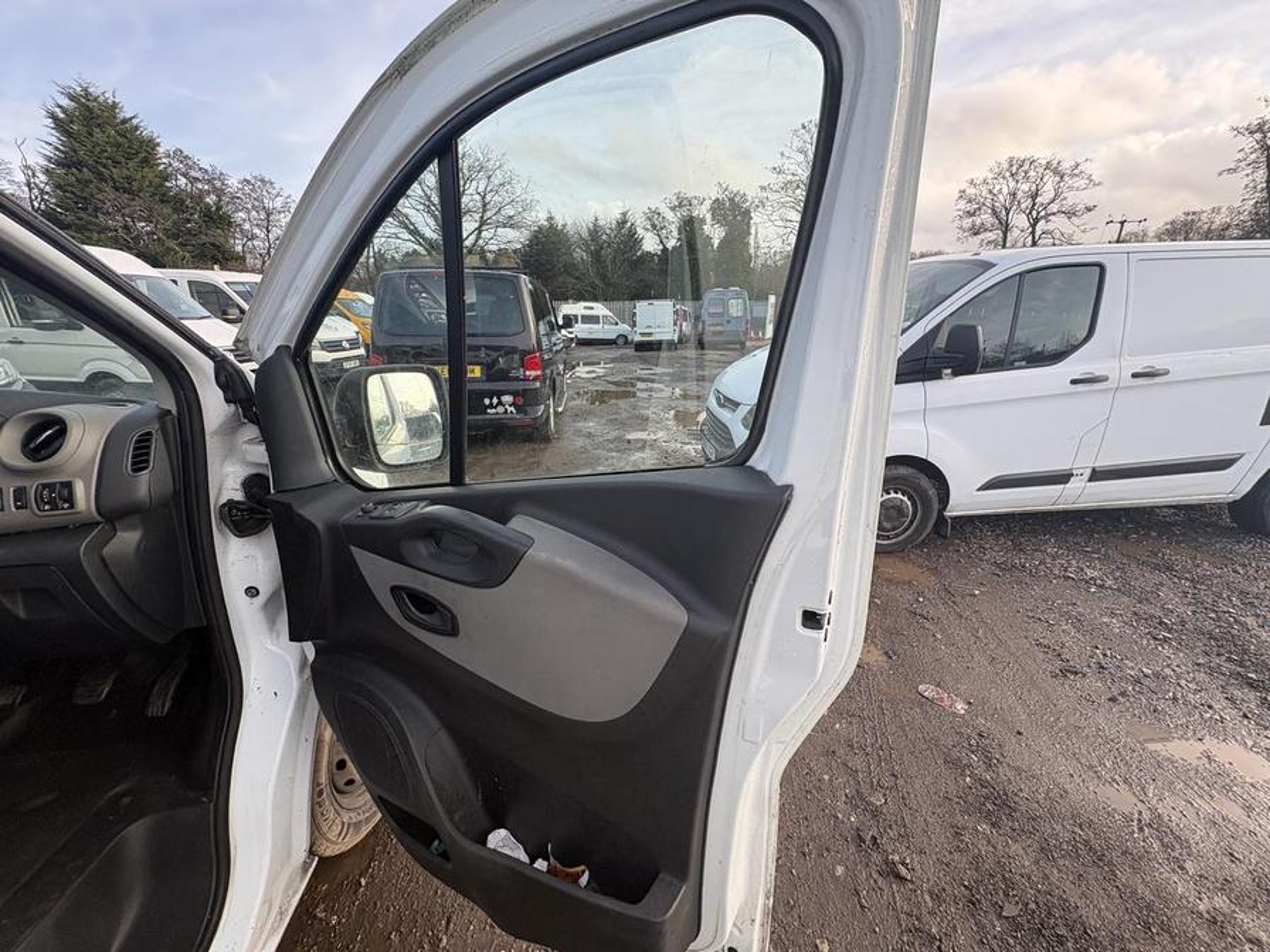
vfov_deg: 85.7
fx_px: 514
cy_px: 476
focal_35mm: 14
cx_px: 635
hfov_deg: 102.1
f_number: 2.2
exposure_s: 1/244
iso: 40
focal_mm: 2.22
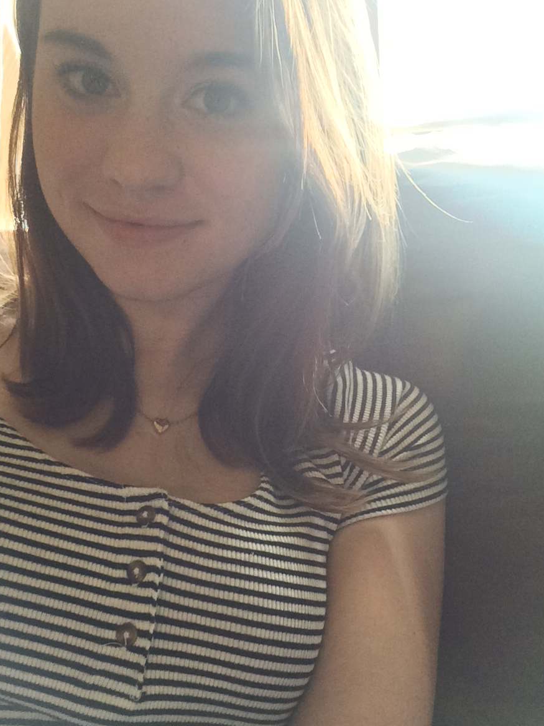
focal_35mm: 34
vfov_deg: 54.0
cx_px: 254
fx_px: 713
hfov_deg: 41.8
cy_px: 368
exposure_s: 1/30
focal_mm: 2.15
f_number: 2.4
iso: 160
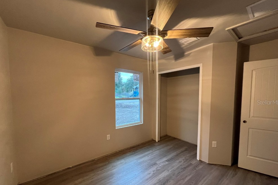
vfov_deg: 80.9
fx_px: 108
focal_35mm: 14
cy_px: 102
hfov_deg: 104.3
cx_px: 140
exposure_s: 1/60
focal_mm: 1.57
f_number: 1.8
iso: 400
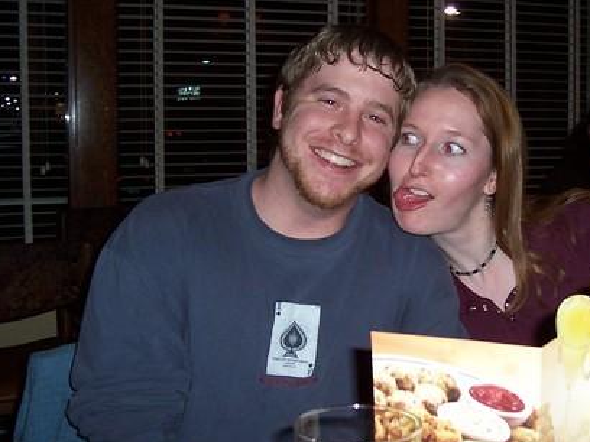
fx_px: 989
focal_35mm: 58
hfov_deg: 32.7
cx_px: 427
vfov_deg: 25.2
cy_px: 182
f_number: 2.8
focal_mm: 5.6
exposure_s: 1/60
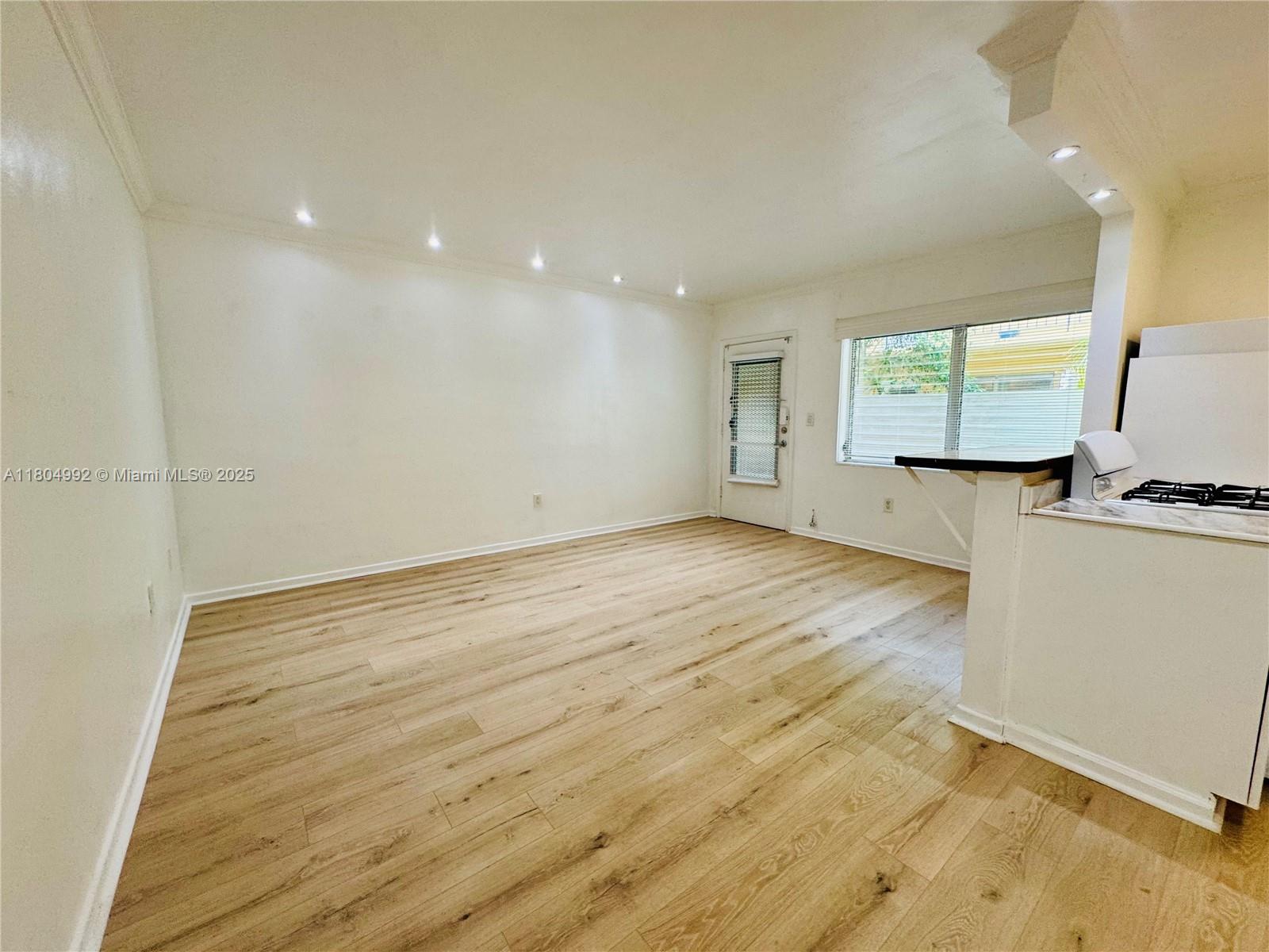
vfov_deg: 85.7
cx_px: 634
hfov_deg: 102.1
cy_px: 476
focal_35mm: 14
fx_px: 513
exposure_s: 1/120
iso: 125
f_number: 2.2
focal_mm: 2.22
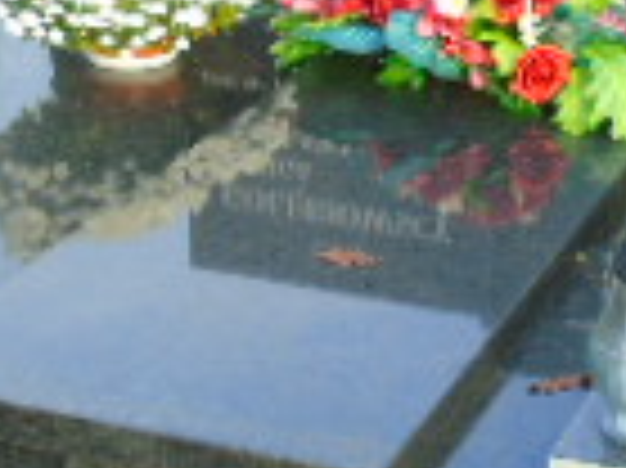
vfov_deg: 12.8
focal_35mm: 115
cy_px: 144
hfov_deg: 17.0
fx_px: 2078
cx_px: 527
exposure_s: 1/125
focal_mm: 4.4
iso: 80
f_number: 3.4
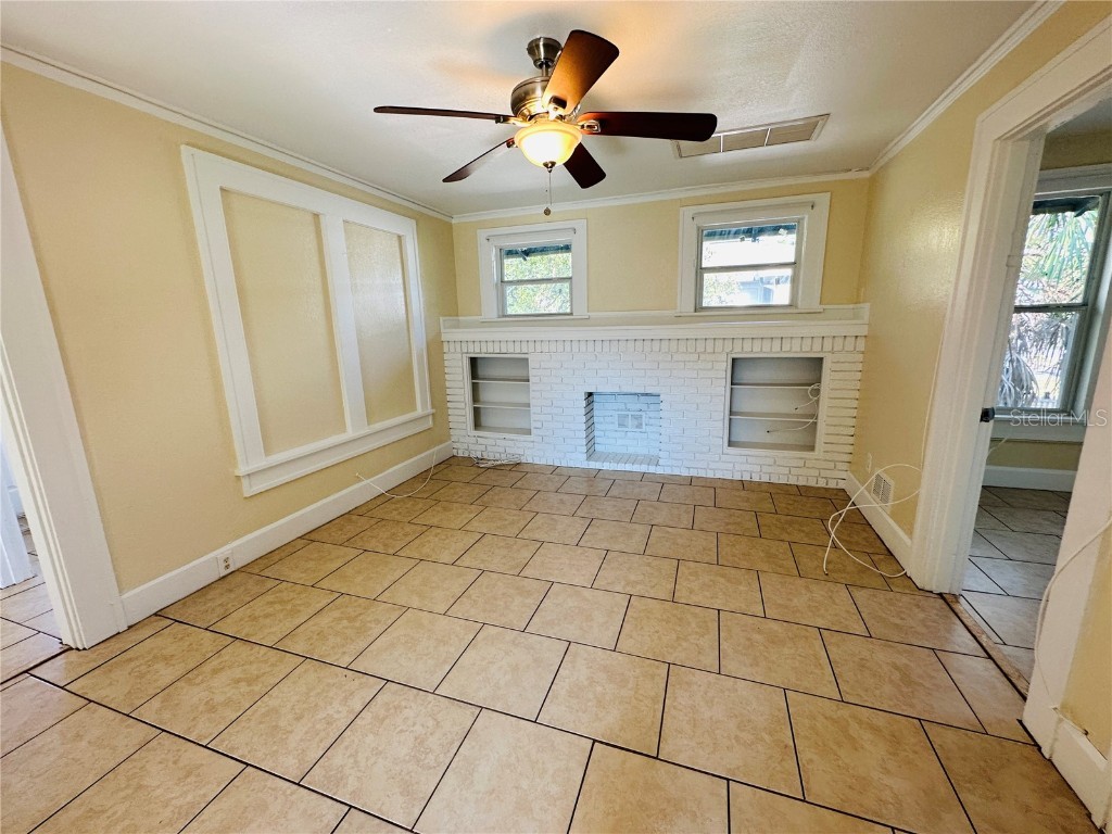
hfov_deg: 102.1
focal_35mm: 14
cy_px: 417
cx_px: 556
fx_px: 450
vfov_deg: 85.7
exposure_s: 1/120
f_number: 2.2
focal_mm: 2.22
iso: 160
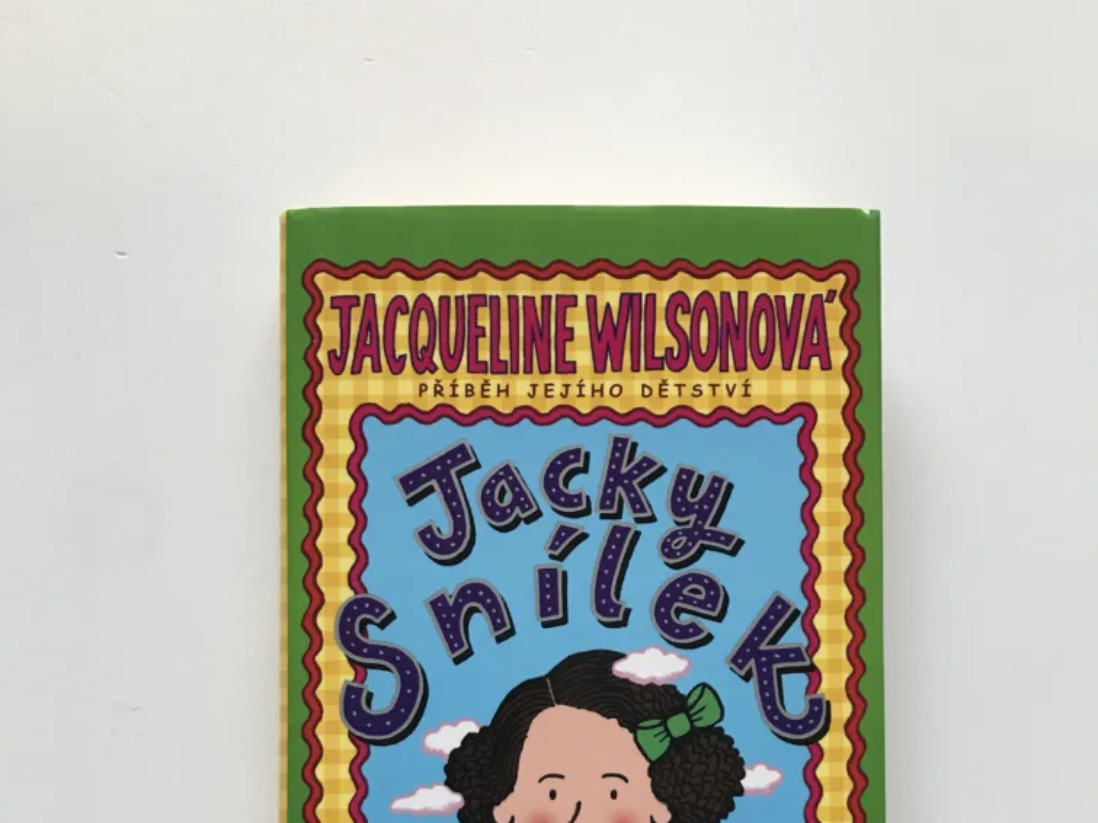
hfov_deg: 49.0
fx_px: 1205
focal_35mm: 38
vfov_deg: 36.3
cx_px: 542
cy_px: 672
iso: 40
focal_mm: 3.99
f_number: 1.8
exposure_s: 1/25
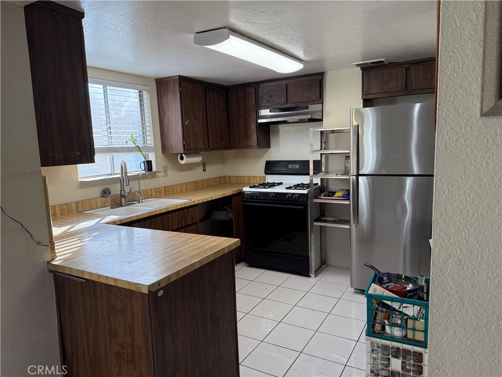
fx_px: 348
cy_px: 188
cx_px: 251
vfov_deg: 56.8
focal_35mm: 24
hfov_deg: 71.6
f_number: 1.78
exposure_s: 1/229
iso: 125
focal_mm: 6.76
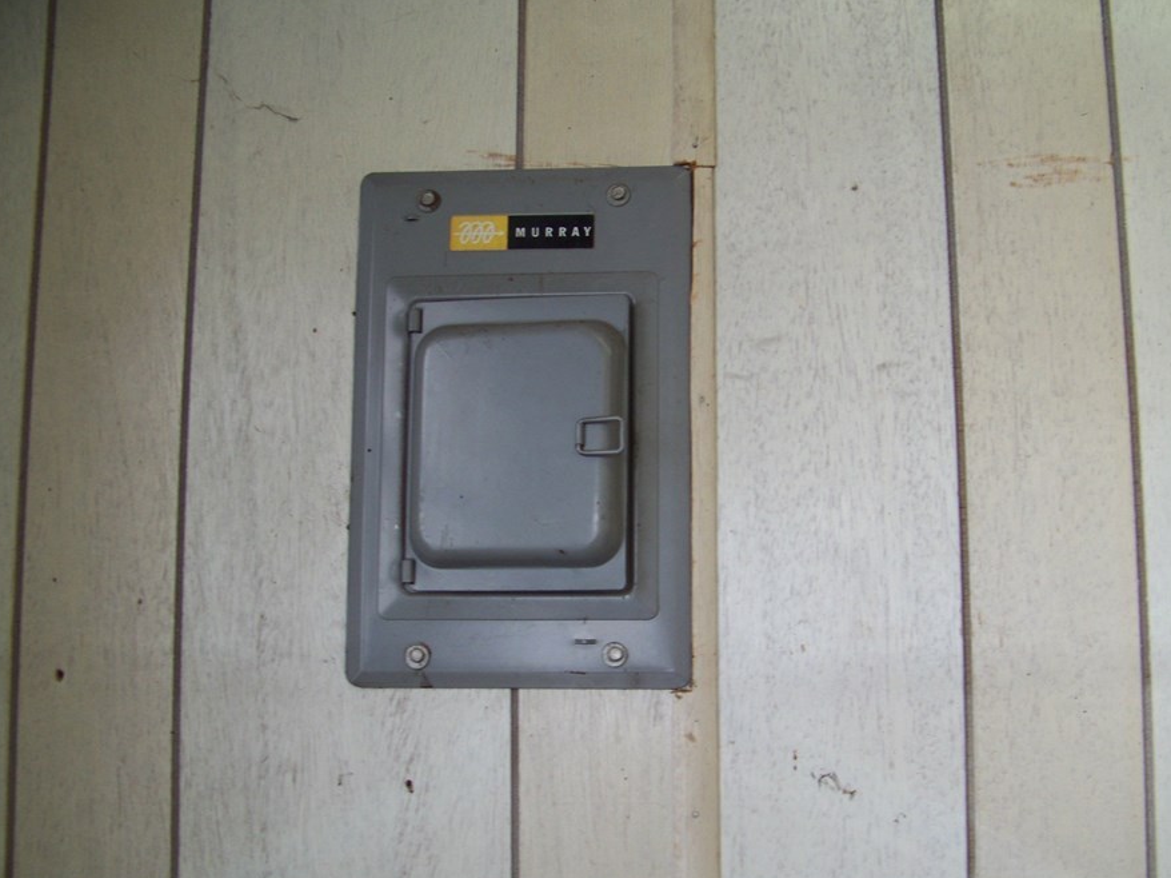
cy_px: 486
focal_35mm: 42
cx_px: 628
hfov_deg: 44.8
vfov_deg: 34.3
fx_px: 1420
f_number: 2.8
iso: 82
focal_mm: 5.85
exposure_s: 1/30
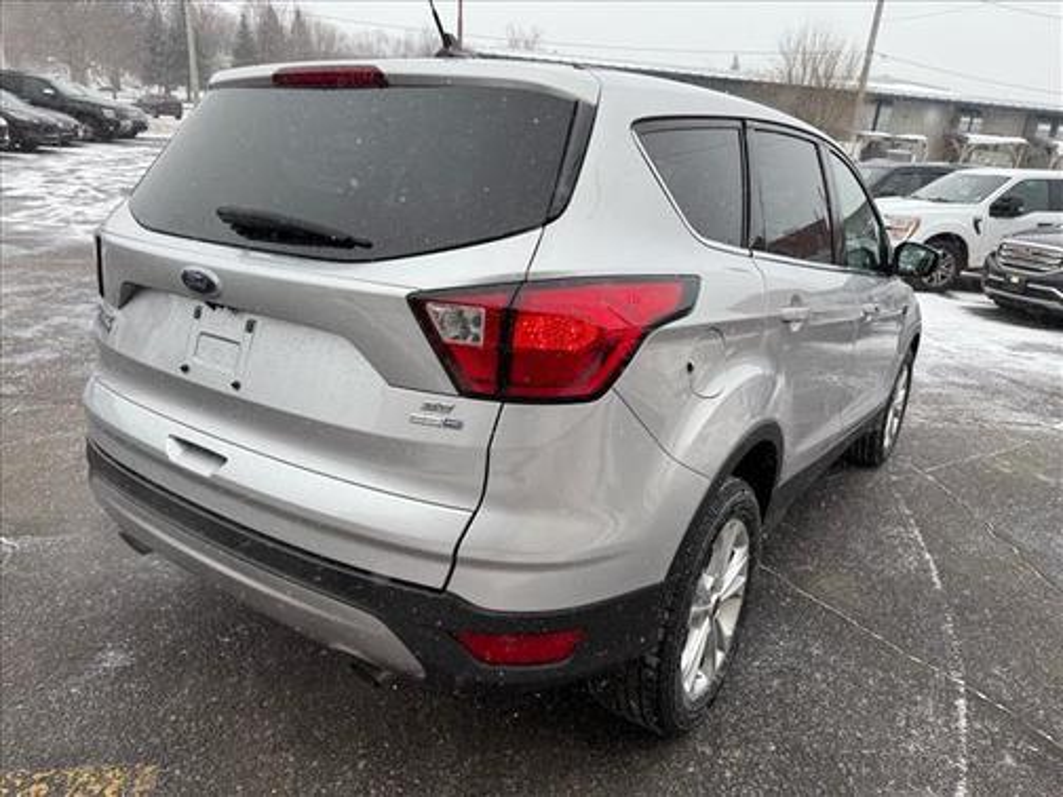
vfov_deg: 56.8
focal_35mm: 24
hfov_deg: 71.6
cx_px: 532
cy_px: 398
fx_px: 737
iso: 64
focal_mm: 6.76
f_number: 1.78
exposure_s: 1/188
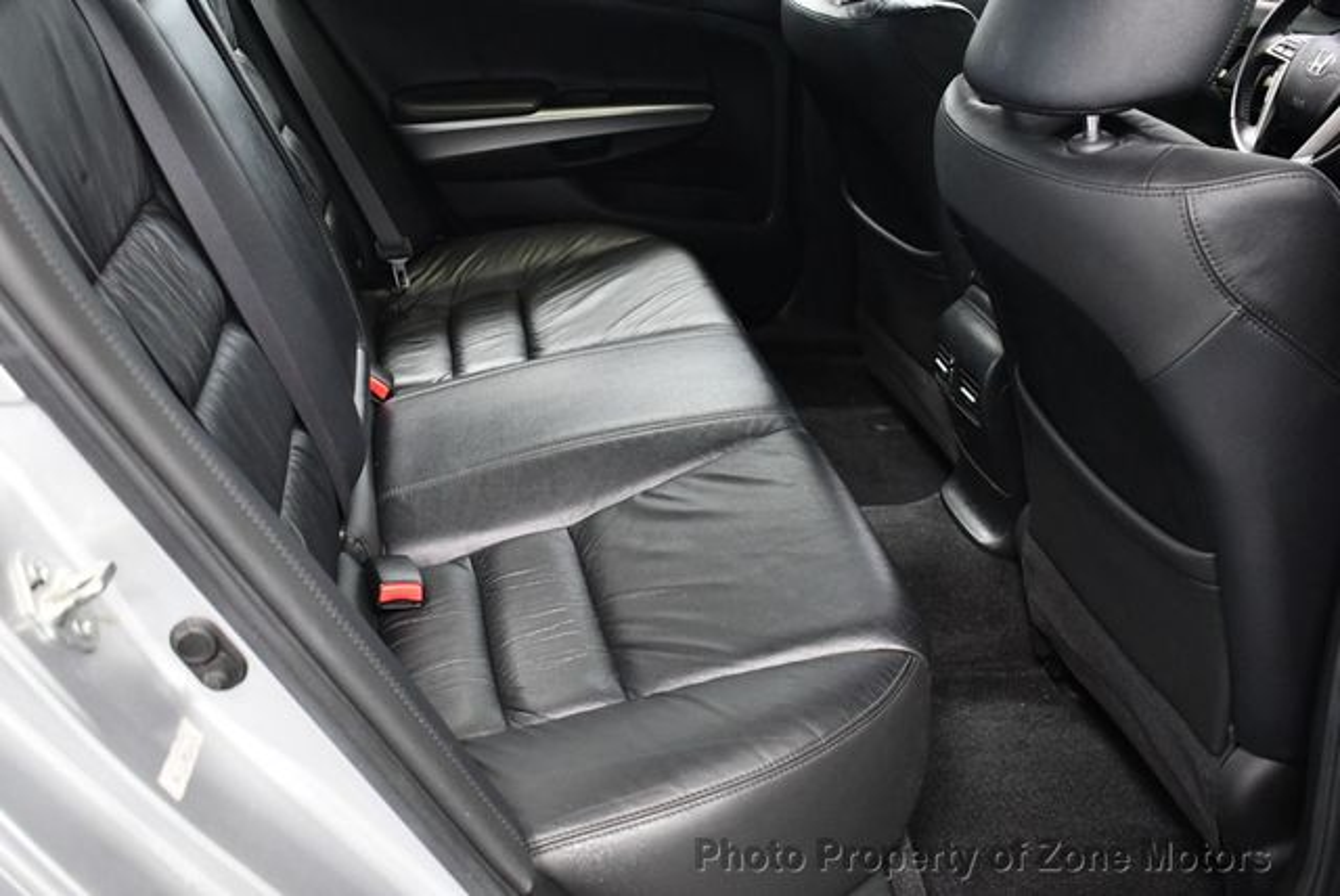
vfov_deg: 36.9
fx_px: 1341
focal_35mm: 36
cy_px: 448
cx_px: 670
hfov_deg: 53.1
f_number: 3.5
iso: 3200
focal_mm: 18
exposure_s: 1/60
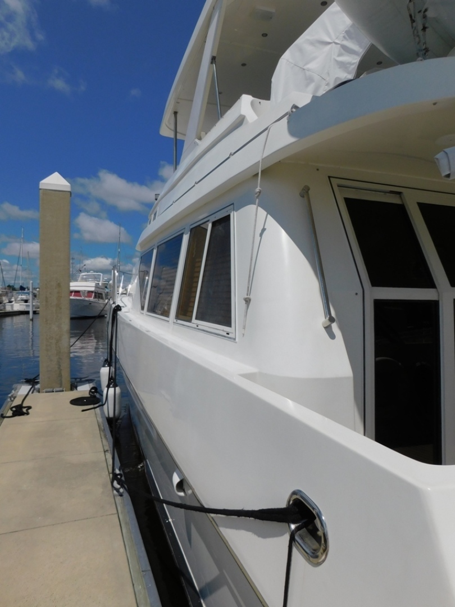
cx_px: 228
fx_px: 403
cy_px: 304
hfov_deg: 58.9
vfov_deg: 73.9
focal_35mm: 23
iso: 125
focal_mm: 4
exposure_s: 1/1500
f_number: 6
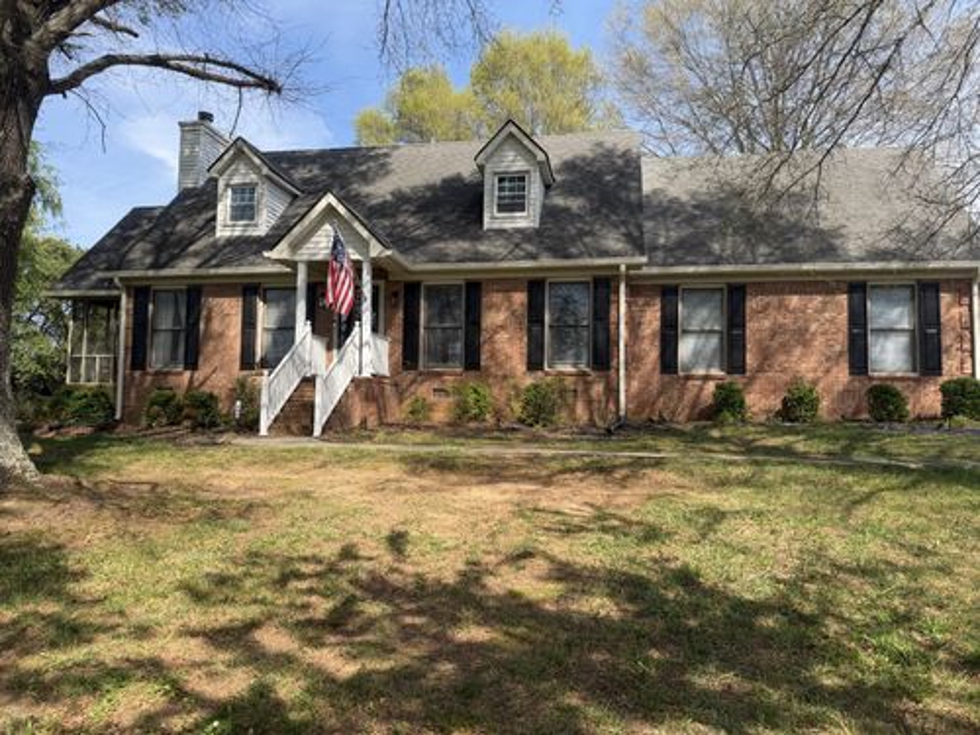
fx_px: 679
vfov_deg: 56.8
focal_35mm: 24
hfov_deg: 71.6
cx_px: 490
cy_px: 368
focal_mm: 6.76
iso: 80
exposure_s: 1/2169
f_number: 1.78
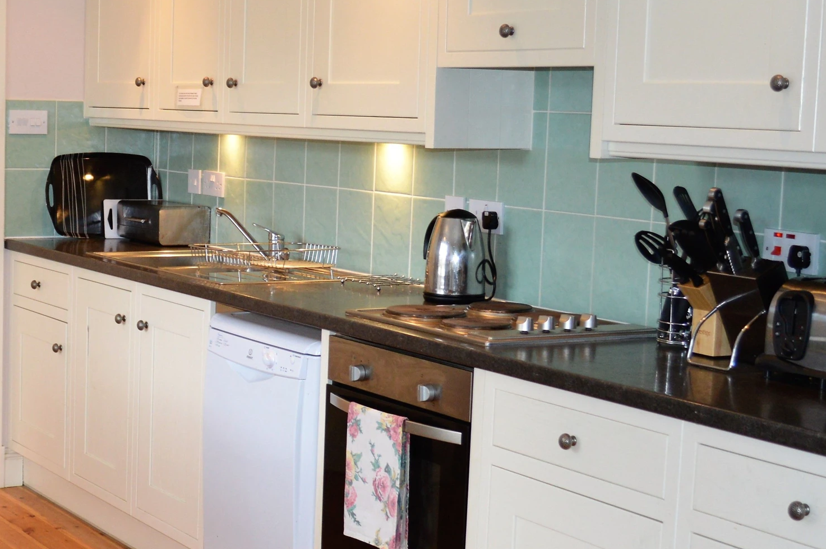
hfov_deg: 45.1
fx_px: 986
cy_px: 265
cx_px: 515
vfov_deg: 31.1
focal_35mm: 43
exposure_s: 1/60
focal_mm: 22
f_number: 3.8
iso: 400
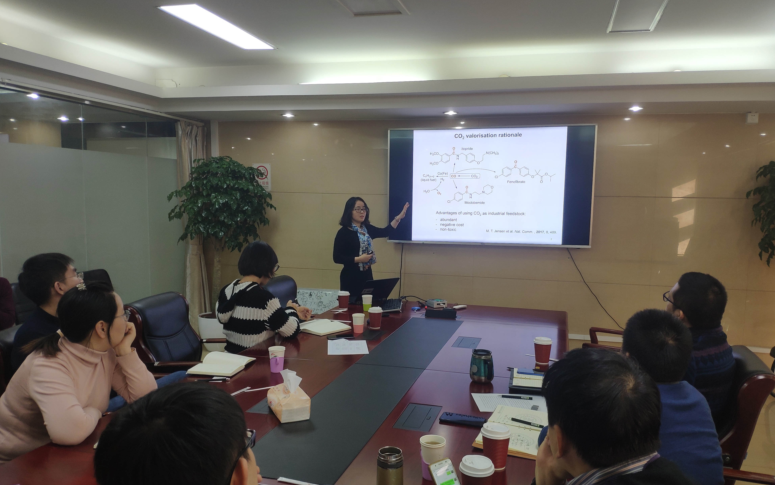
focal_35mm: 23
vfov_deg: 52.9
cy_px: 266
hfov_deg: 77.1
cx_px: 397
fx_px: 486
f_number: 1.8
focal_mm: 4.22
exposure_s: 1/100
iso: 148
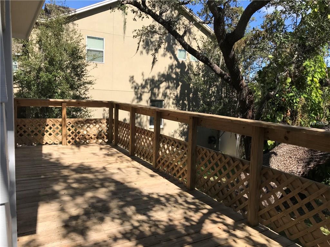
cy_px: 124
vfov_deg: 49.7
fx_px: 267
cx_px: 165
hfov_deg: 63.4
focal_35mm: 28
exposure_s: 1/1842
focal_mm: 3.99
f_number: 1.8
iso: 20
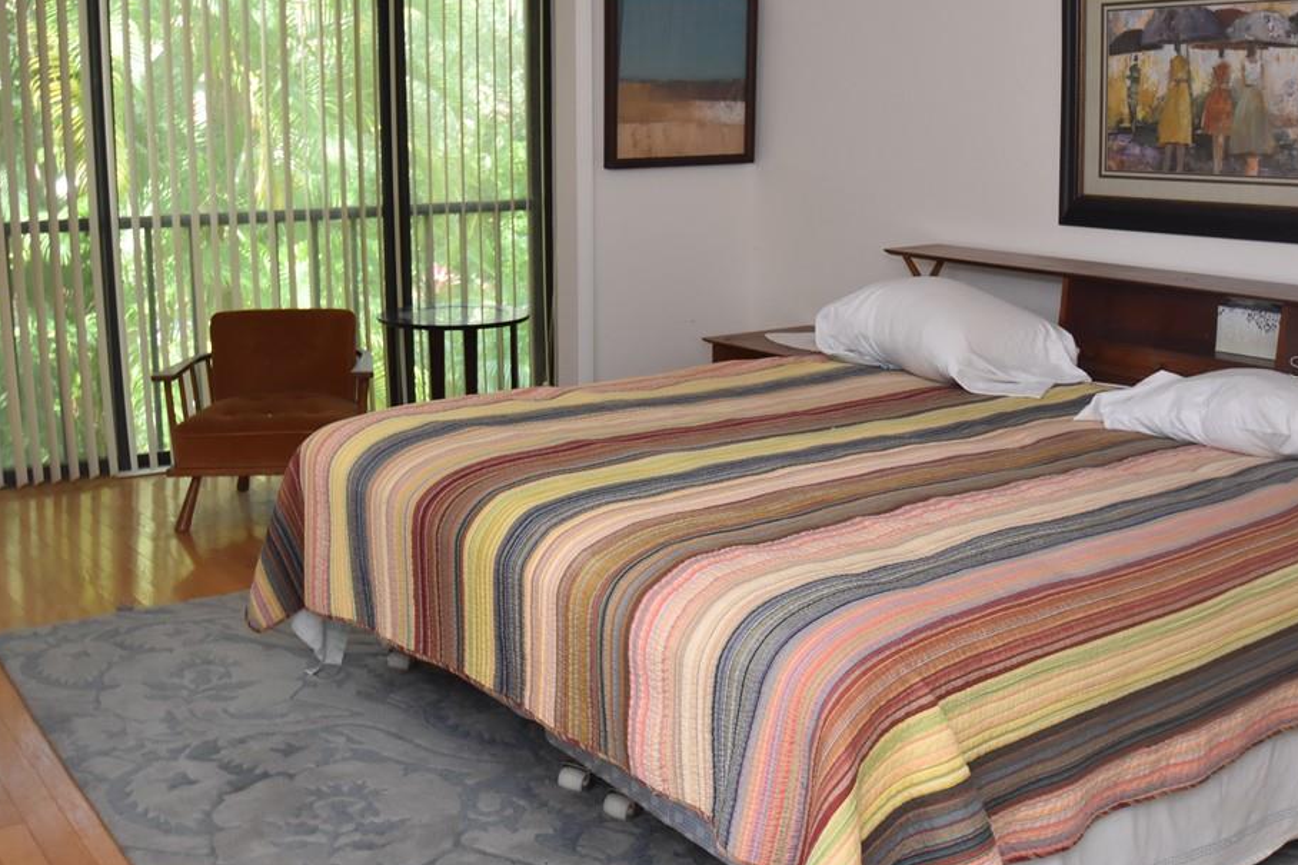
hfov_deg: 45.4
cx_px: 648
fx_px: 1550
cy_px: 367
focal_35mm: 43
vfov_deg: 31.1
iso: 800
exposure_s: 1/80
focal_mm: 24
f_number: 4.5
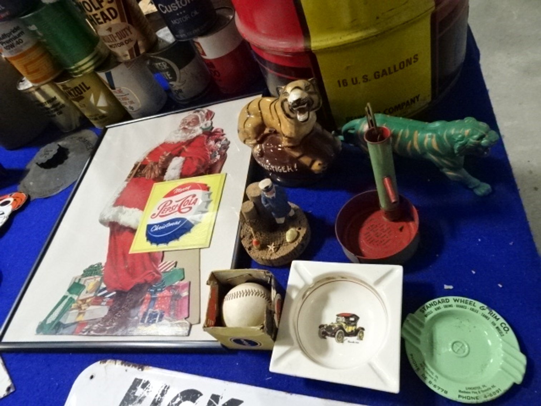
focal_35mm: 24
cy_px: 203
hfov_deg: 71.6
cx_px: 270
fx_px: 375
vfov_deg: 56.8
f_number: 3.5
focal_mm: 4.1
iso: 2000
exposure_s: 1/100
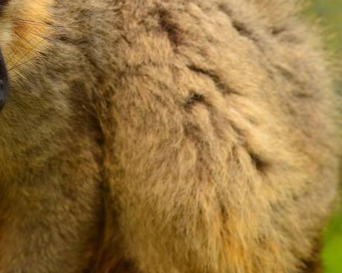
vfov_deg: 5.7
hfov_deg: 7.2
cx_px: 18
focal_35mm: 269
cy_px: -17
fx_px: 2719
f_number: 6.3
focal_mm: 55
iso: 100
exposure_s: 1/160
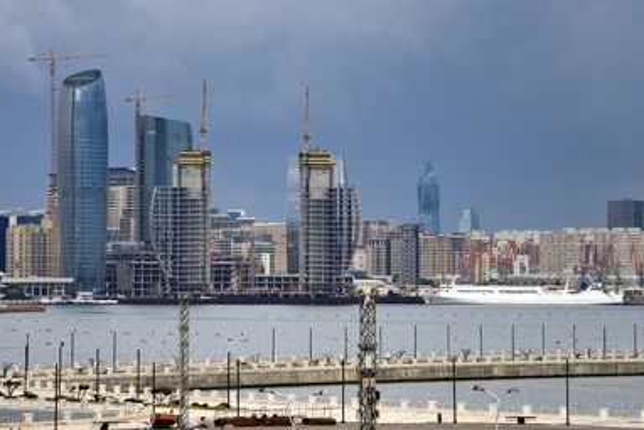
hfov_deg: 9.4
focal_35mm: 220
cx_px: 312
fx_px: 3937
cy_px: 234
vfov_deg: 6.3
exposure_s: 1/320
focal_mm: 200
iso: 200
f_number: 11
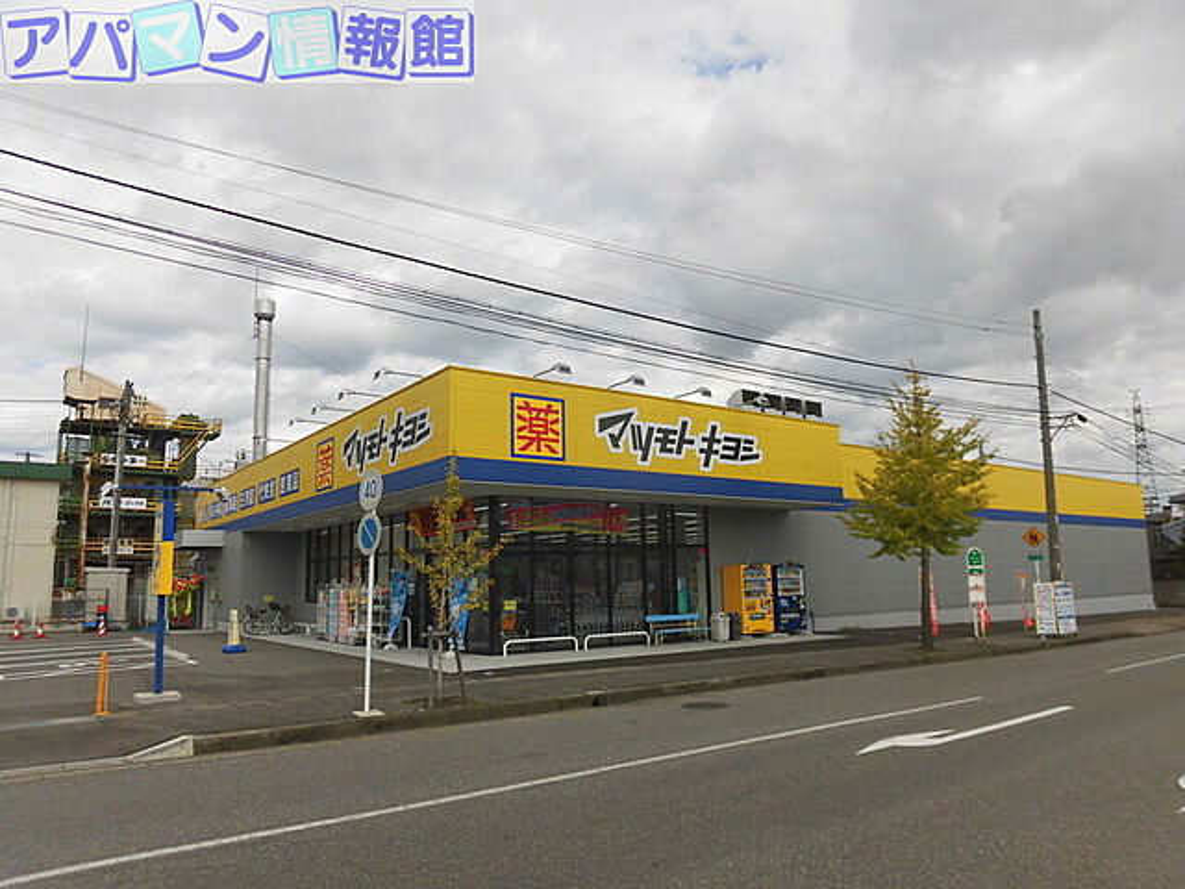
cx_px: 592
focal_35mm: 24
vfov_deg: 56.8
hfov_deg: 71.6
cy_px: 444
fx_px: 822
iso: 100
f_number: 7.8
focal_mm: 4.3
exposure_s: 1/320
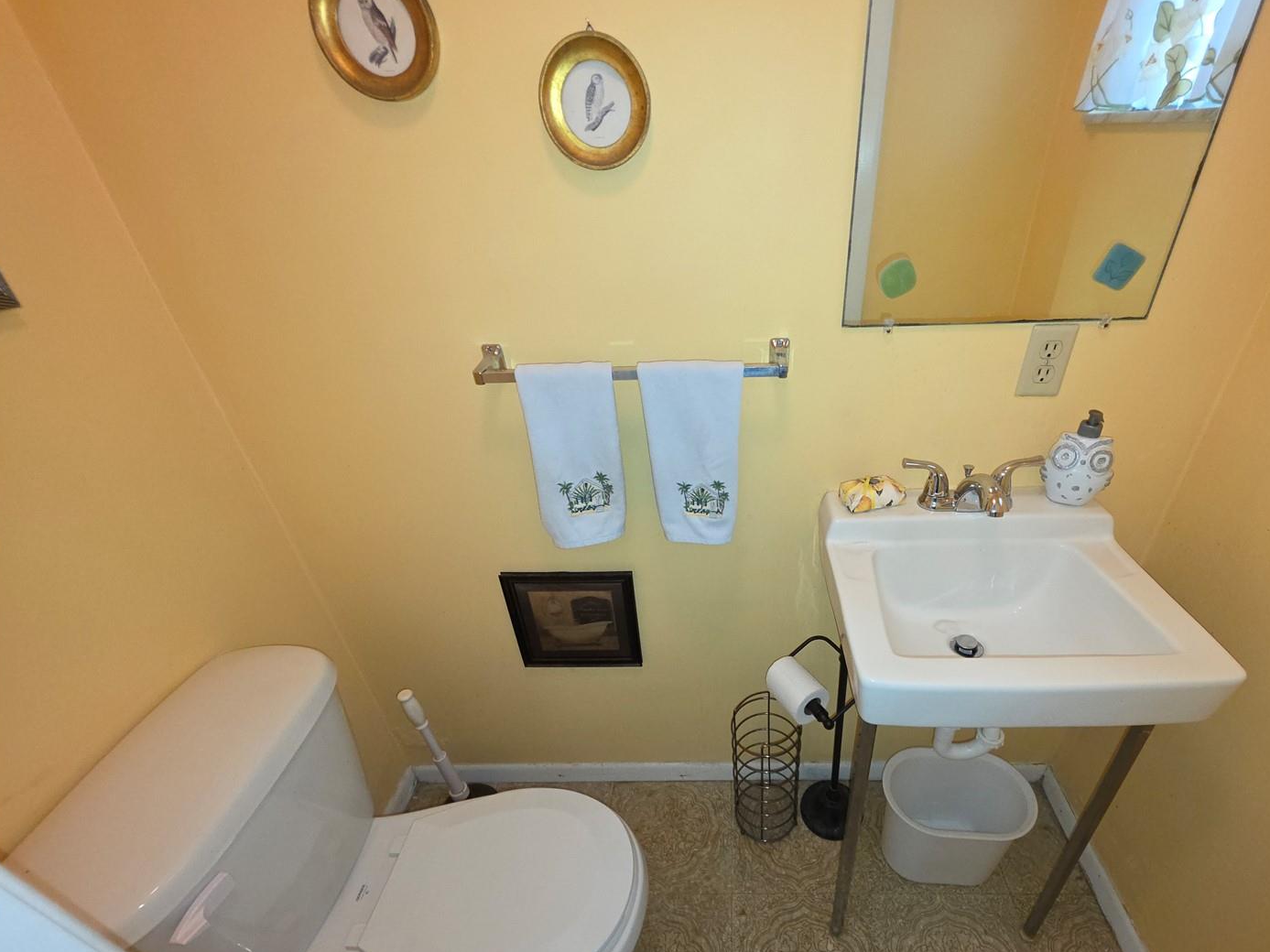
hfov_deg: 97.5
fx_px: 550
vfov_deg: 81.4
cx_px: 723
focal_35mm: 15
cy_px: 531
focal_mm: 2.2
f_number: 1.9
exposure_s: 1/60
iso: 160
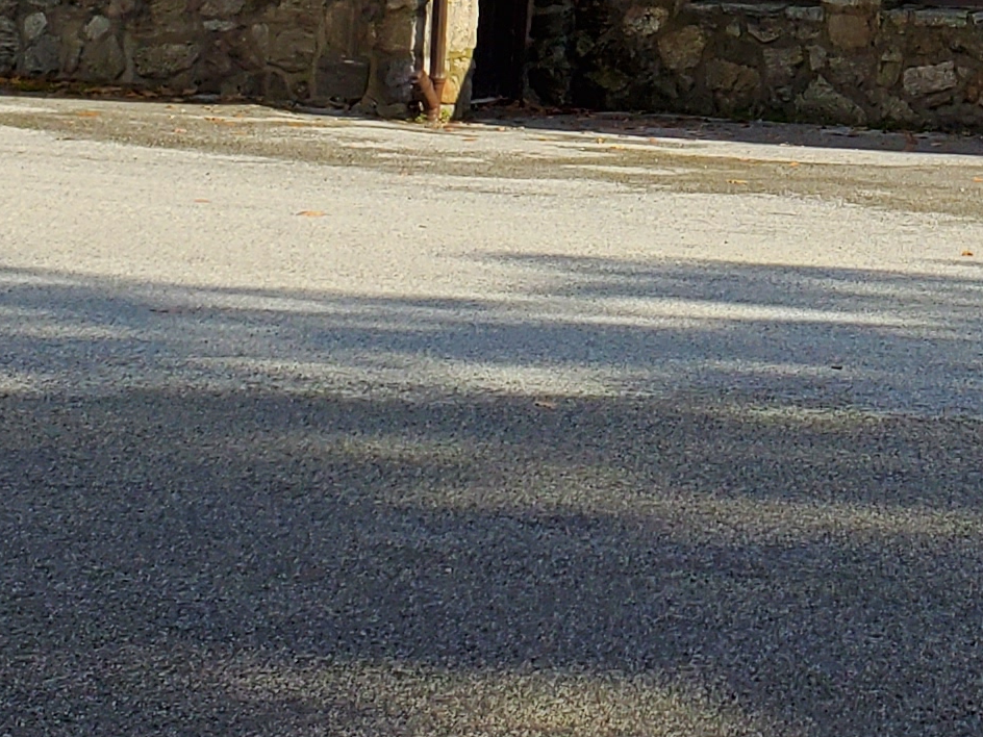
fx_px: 3152
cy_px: -626
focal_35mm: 111
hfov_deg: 16.4
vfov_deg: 12.2
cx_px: 1420
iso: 50
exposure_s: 1/1614
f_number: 2.4
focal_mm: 4.3
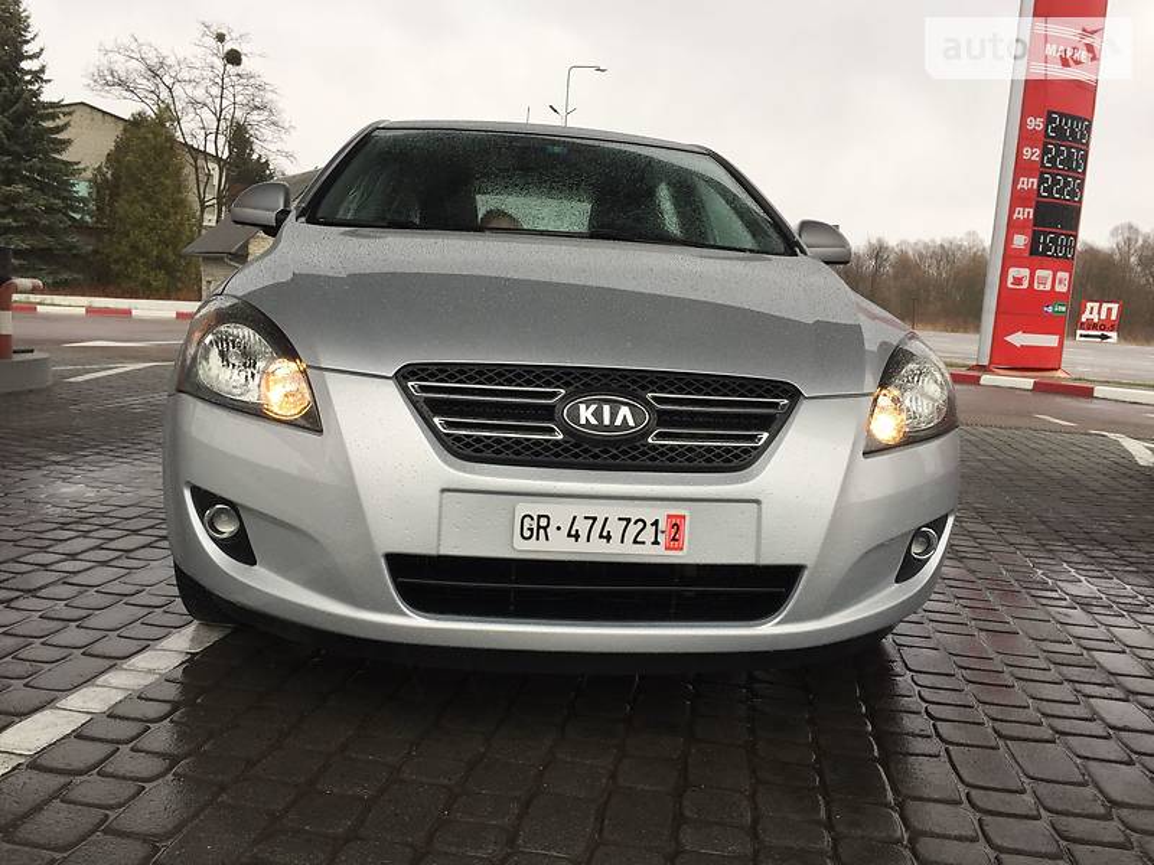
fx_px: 967
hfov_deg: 61.7
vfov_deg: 48.2
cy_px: 432
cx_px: 577
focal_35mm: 29
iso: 40
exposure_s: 1/50
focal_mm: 4.2
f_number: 2.2
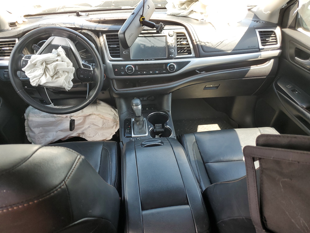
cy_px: 116
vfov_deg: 53.1
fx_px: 233
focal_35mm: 26
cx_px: 155
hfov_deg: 67.3
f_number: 1.5
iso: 50
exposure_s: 1/154
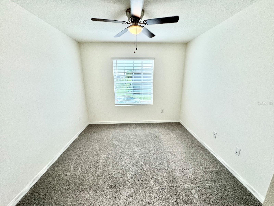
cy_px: 103
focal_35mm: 14
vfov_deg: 85.7
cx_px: 137
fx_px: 111
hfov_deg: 102.1
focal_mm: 2.22
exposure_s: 1/120
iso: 100
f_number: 2.2
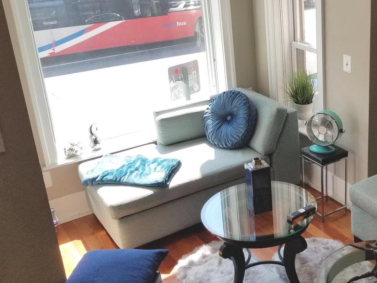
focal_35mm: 46
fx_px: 501
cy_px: 123
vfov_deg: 31.5
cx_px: 305
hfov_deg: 39.5
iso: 50
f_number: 1.7
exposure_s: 1/386
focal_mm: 4.3
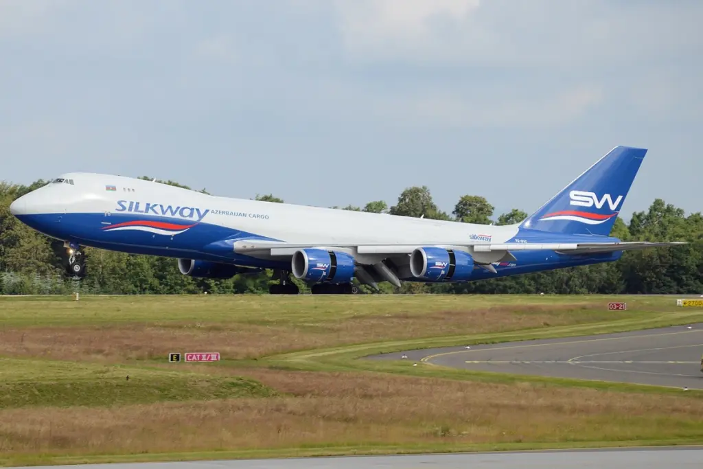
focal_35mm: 225
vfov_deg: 6.1
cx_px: 352
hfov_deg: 9.1
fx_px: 4394
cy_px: 234
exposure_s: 1/500
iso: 200
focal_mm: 150
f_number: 8
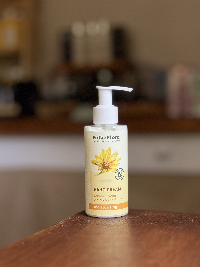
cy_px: 134
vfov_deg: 25.3
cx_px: 100
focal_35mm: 77
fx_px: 593
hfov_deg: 19.1
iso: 250
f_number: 2.8
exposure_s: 1/98
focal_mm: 9
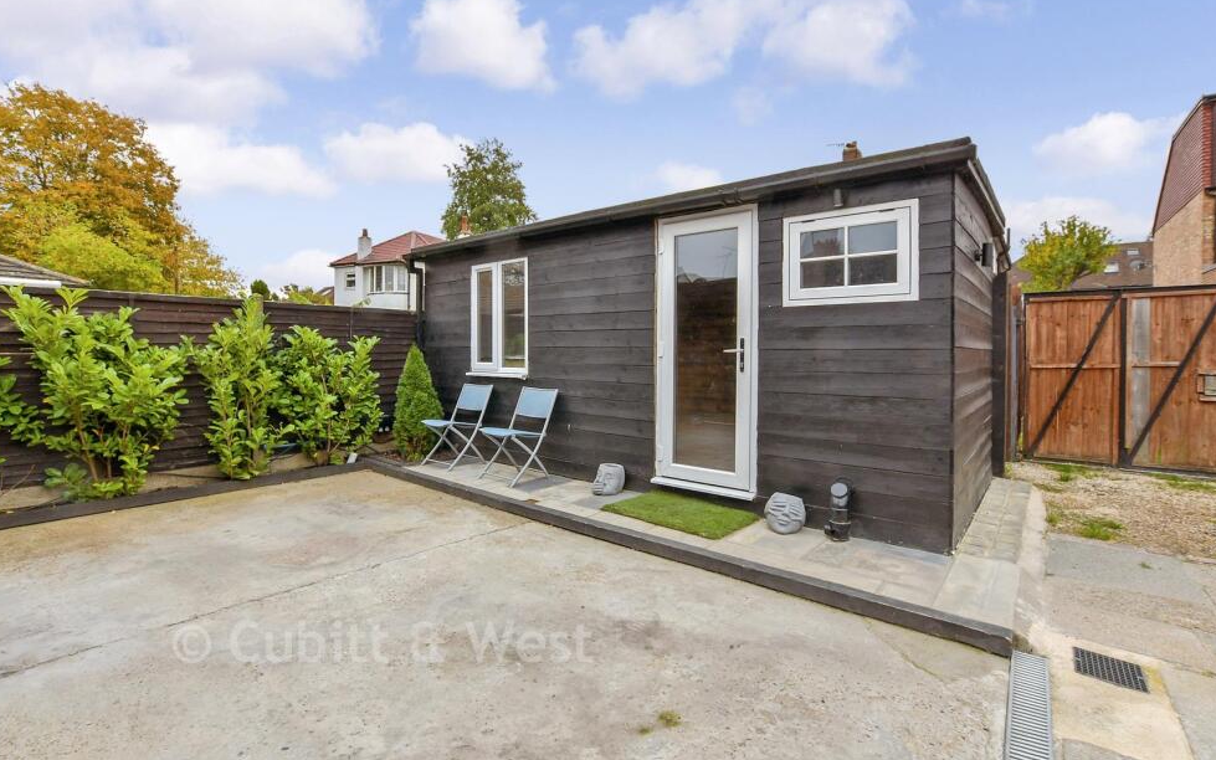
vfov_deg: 71.2
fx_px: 530
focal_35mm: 16
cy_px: 352
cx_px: 585
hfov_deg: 97.8
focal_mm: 10
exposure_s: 1/20
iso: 160
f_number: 8
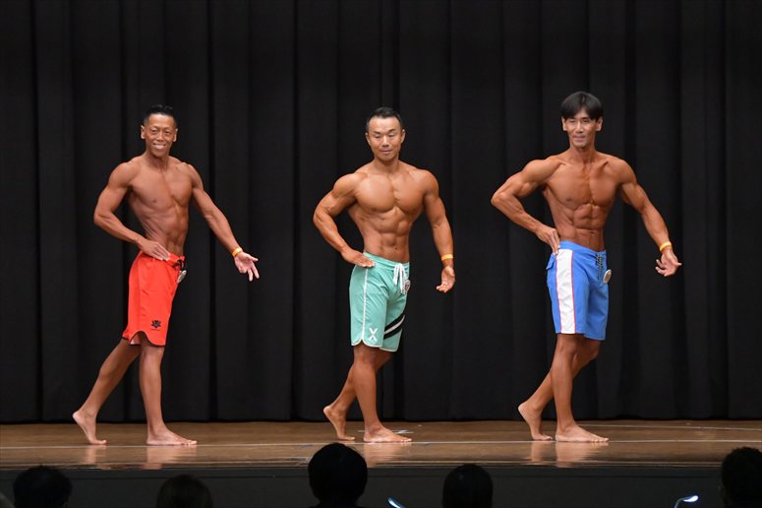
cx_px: 381
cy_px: 254
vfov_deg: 7.9
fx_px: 3681
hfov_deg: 11.8
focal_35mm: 174
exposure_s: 1/400
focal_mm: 116
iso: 6400
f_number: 5.6
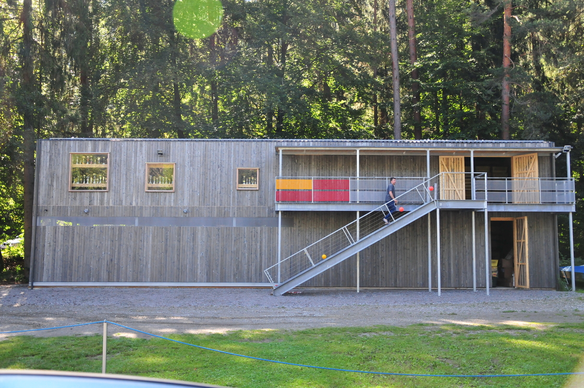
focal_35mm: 38
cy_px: 194
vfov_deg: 35.4
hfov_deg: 51.3
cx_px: 292
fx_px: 608
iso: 800
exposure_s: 1/500
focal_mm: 25
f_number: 4
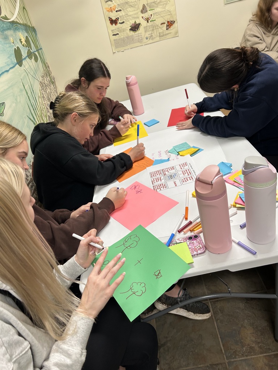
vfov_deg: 67.3
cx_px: 139
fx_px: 278
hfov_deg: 53.1
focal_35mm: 26
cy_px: 185
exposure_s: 1/56
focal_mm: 5.7
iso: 80
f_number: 1.5
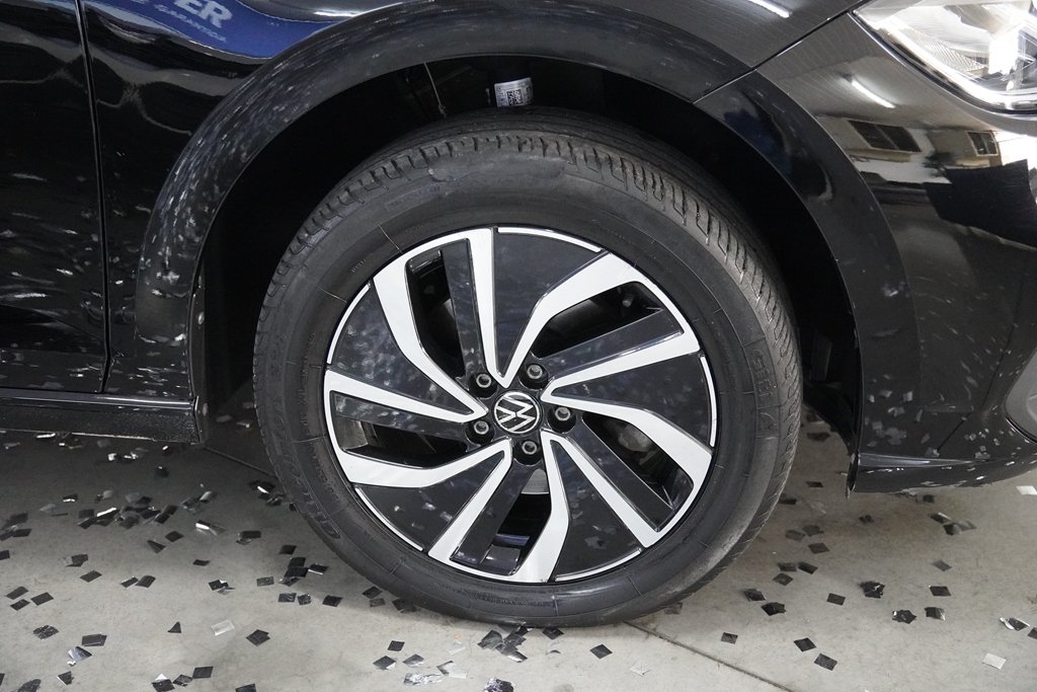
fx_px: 1340
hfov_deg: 42.3
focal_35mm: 46
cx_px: 518
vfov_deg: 29.0
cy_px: 346
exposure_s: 1/160
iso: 6400
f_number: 2.8
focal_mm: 31
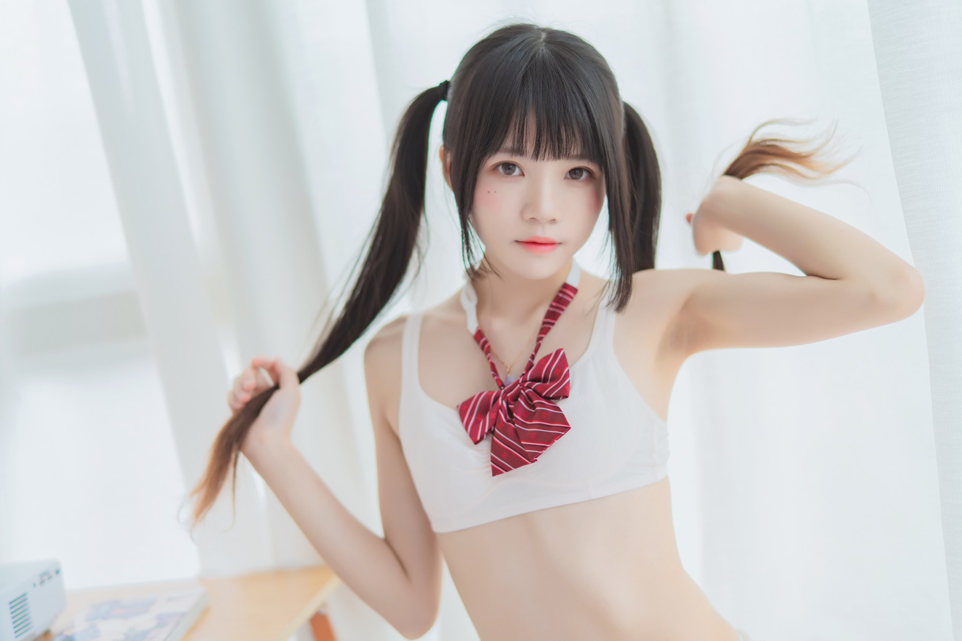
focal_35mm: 50
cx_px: 481
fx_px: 1336
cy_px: 320
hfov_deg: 39.6
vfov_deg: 27.0
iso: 125
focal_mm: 50
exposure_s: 1/200
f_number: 1.4
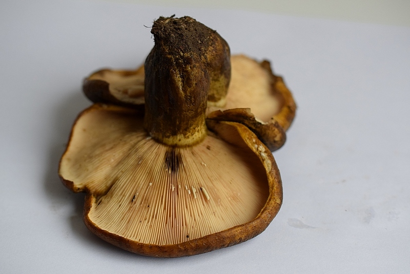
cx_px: 205
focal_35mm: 90
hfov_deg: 22.6
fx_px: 1025
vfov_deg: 15.2
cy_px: 137
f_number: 4
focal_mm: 60
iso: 800
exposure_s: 1/125
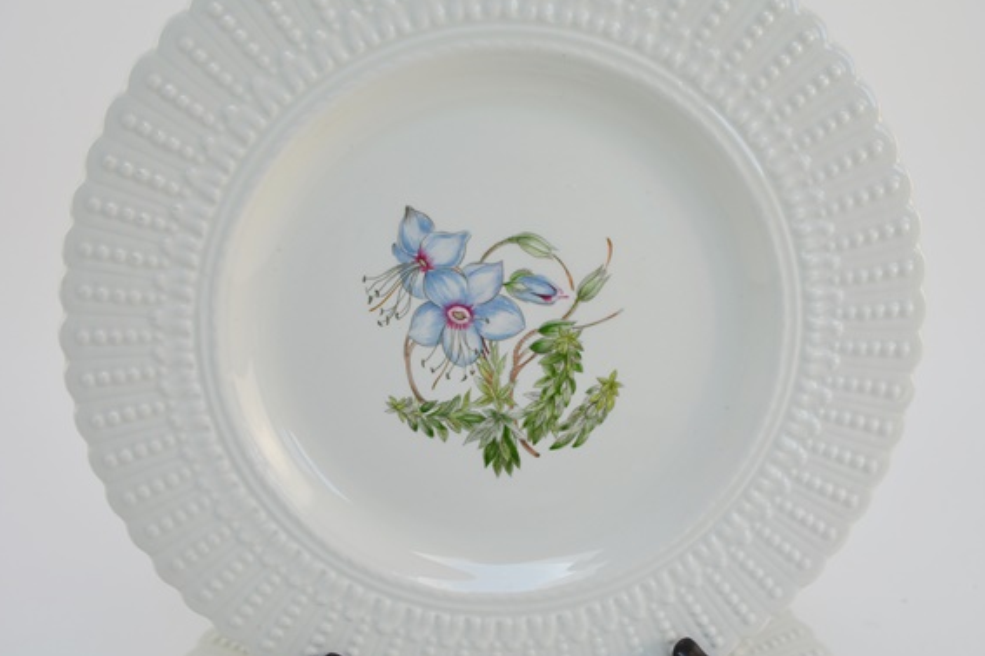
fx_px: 957
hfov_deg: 54.4
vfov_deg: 37.8
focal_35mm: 35
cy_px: 332
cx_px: 513
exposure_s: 1/200
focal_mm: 22
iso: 200
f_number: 6.3
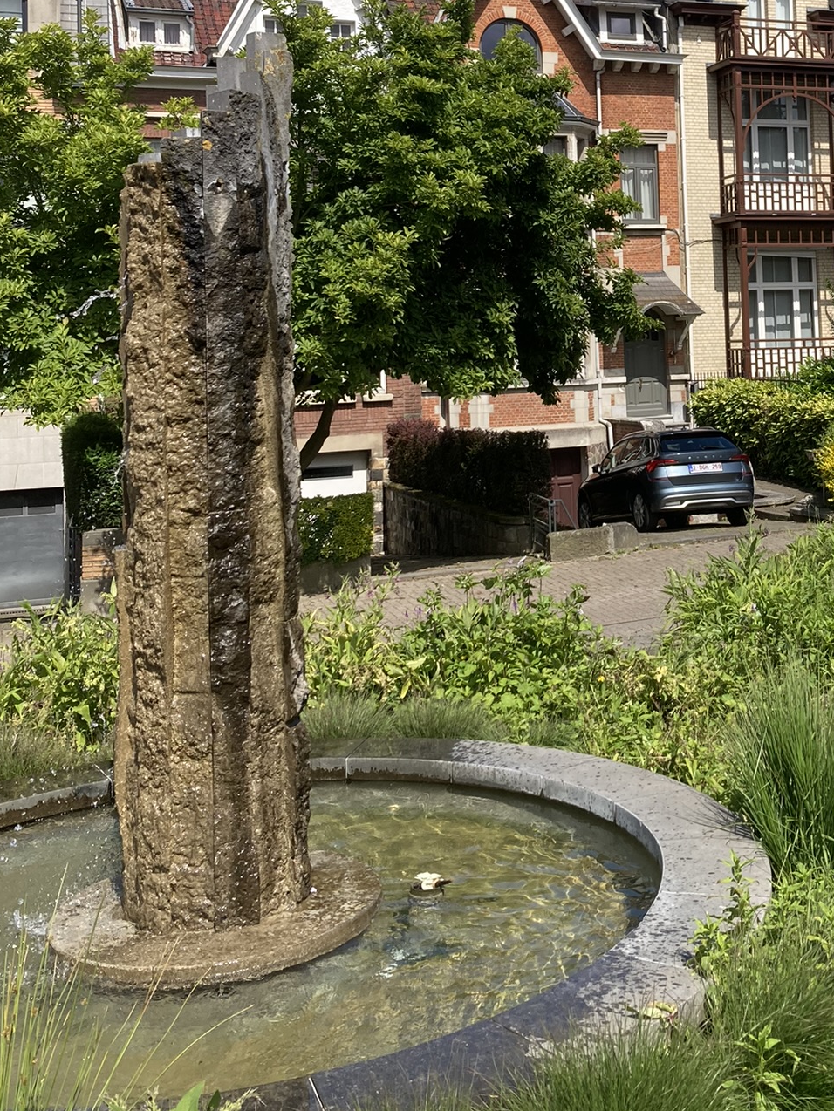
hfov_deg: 31.5
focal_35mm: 45
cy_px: 278
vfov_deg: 40.9
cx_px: 646
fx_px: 1445
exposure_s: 1/1919
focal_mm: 3.99
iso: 20
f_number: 1.8
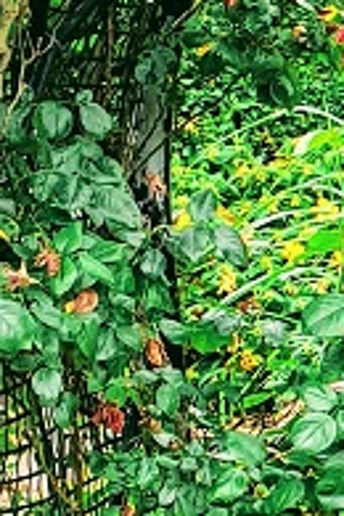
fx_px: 2651
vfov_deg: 11.1
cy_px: 366
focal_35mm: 185
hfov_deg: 6.5
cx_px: 1146
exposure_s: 1/450
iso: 50
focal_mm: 4.3
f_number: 2.4
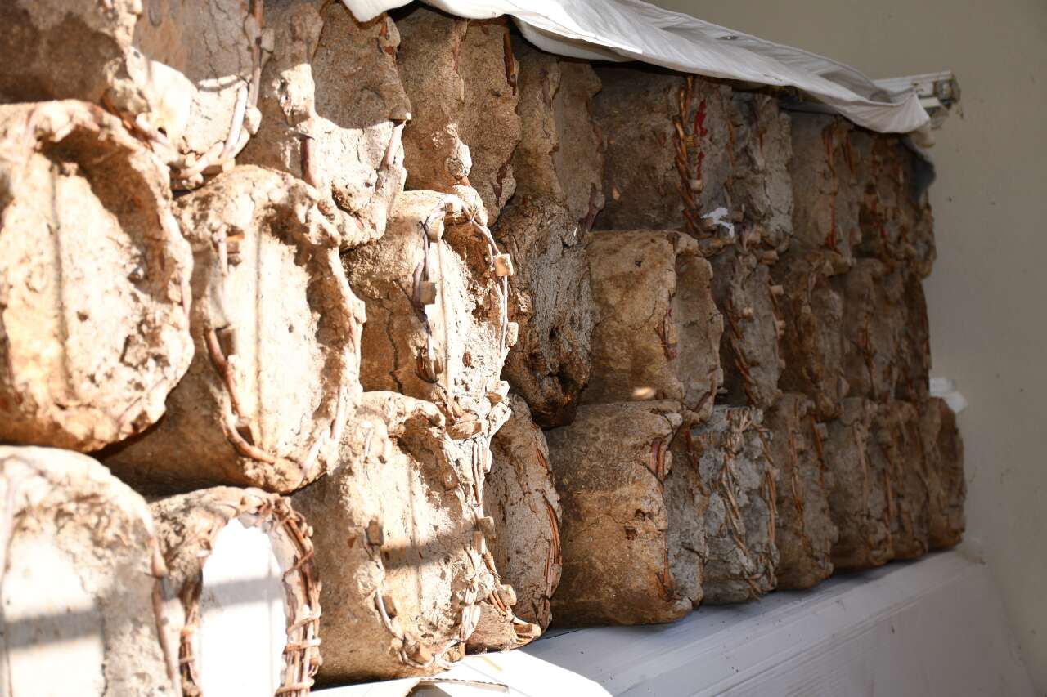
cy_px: 348
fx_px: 2181
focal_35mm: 75
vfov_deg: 18.2
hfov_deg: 27.0
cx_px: 524
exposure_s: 1/250
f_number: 5
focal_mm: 50
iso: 100
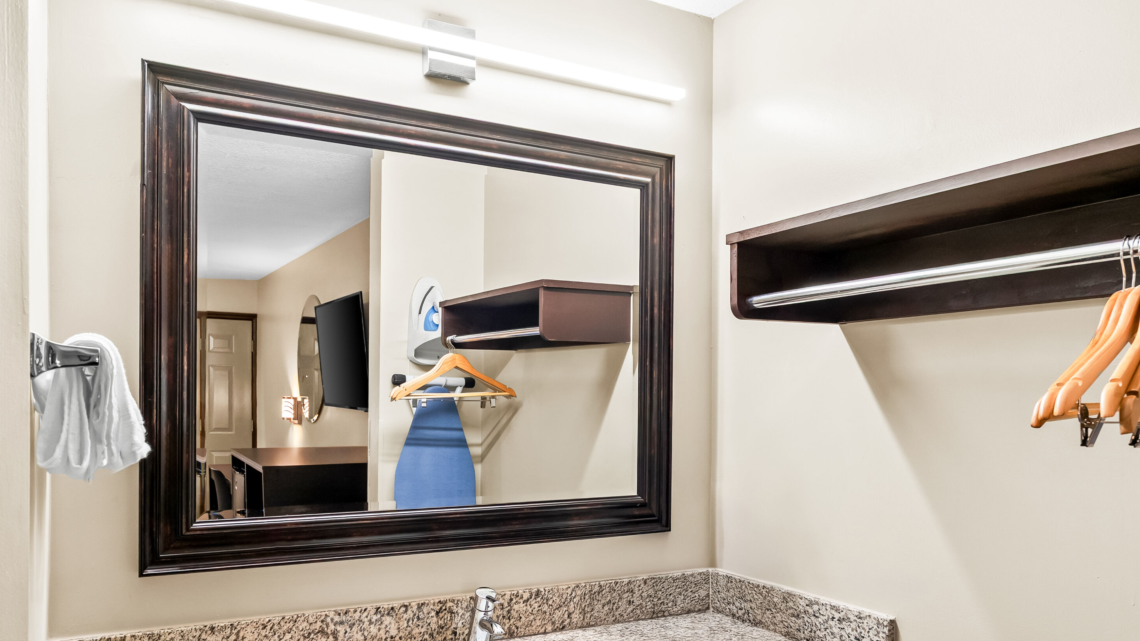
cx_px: 558
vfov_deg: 42.7
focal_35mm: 27
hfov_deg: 69.9
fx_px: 816
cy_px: 388
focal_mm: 25
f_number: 8
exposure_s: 1/5
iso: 800
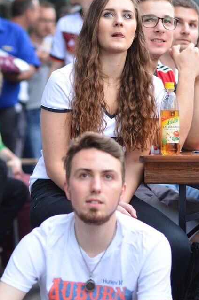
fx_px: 1330
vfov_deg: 12.9
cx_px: 109
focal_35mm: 160
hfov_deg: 8.6
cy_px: 130
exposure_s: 1/320
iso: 400
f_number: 2.8
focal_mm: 85
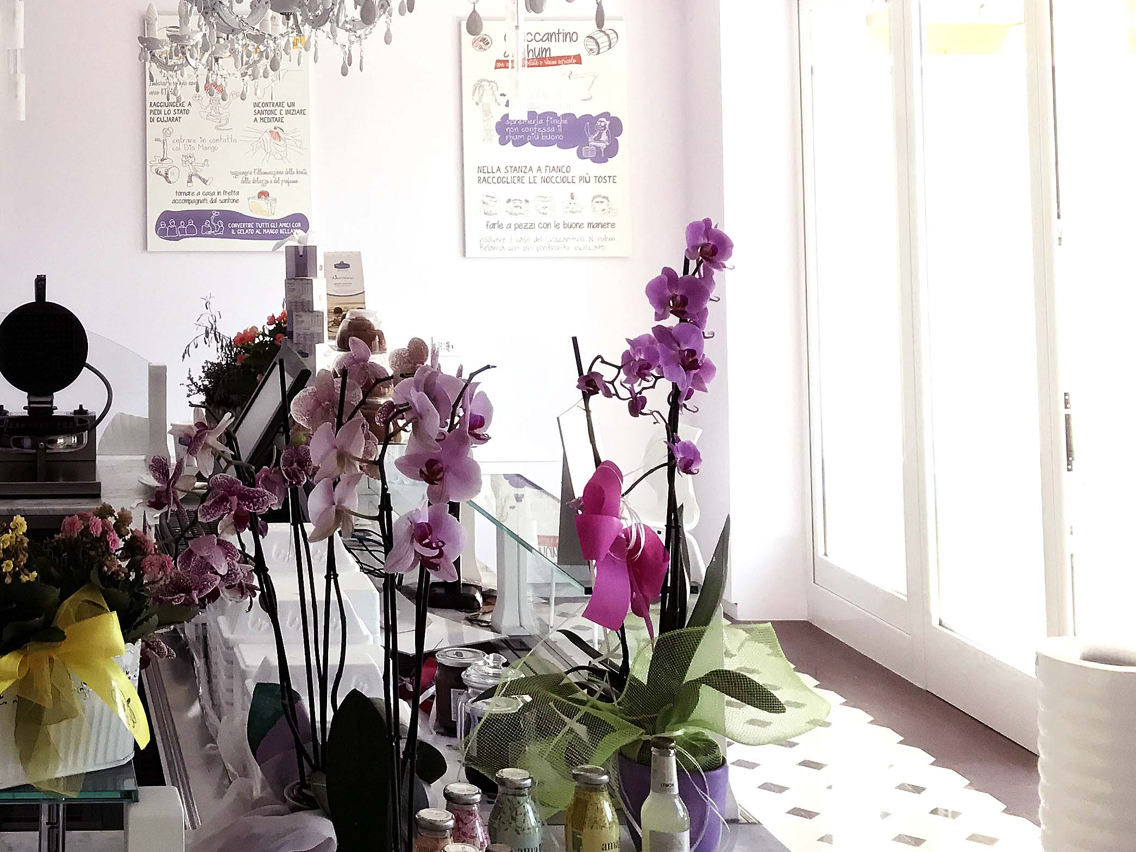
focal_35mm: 54
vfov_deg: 26.1
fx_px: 1772
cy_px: 74
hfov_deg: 33.5
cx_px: 100
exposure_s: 1/353
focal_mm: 3.99
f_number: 1.8
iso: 20
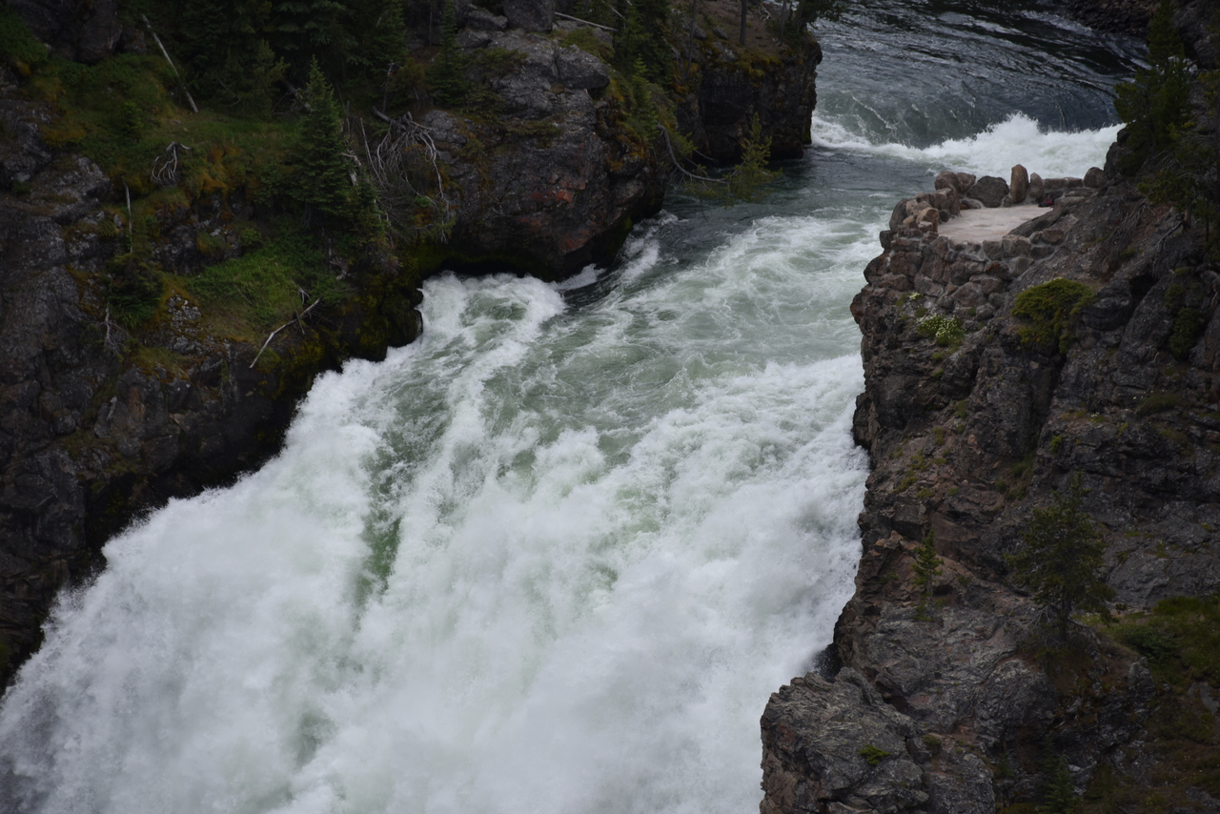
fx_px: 7796
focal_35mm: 230
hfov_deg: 8.9
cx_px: 610
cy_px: 407
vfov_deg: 6.0
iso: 100
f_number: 7.1
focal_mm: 230
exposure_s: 1/500
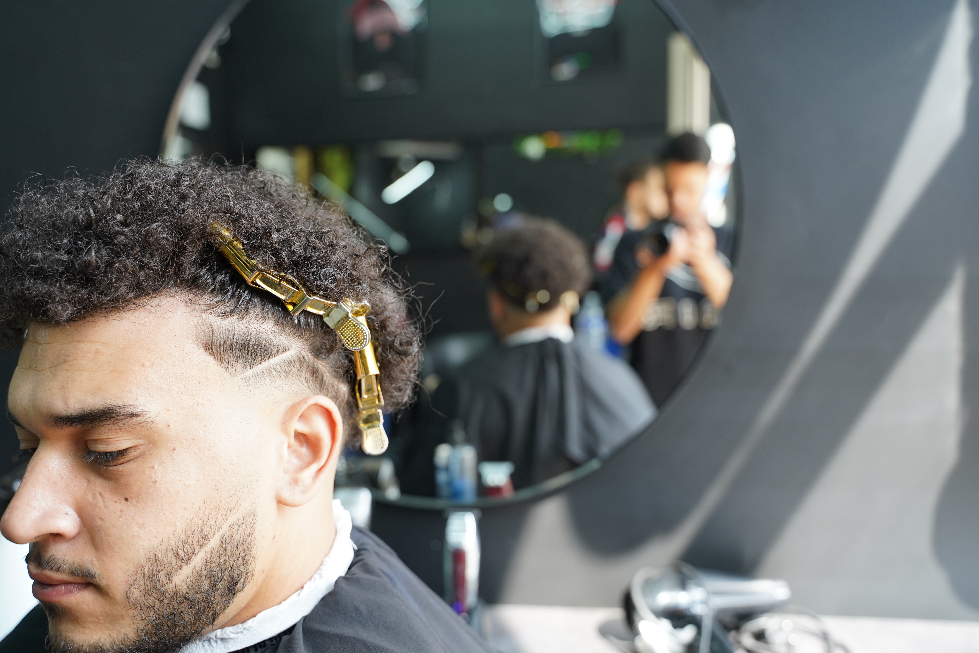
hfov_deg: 49.6
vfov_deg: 34.2
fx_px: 1061
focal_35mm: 39
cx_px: 490
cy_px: 326
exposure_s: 1/160
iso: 400
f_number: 4
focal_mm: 39
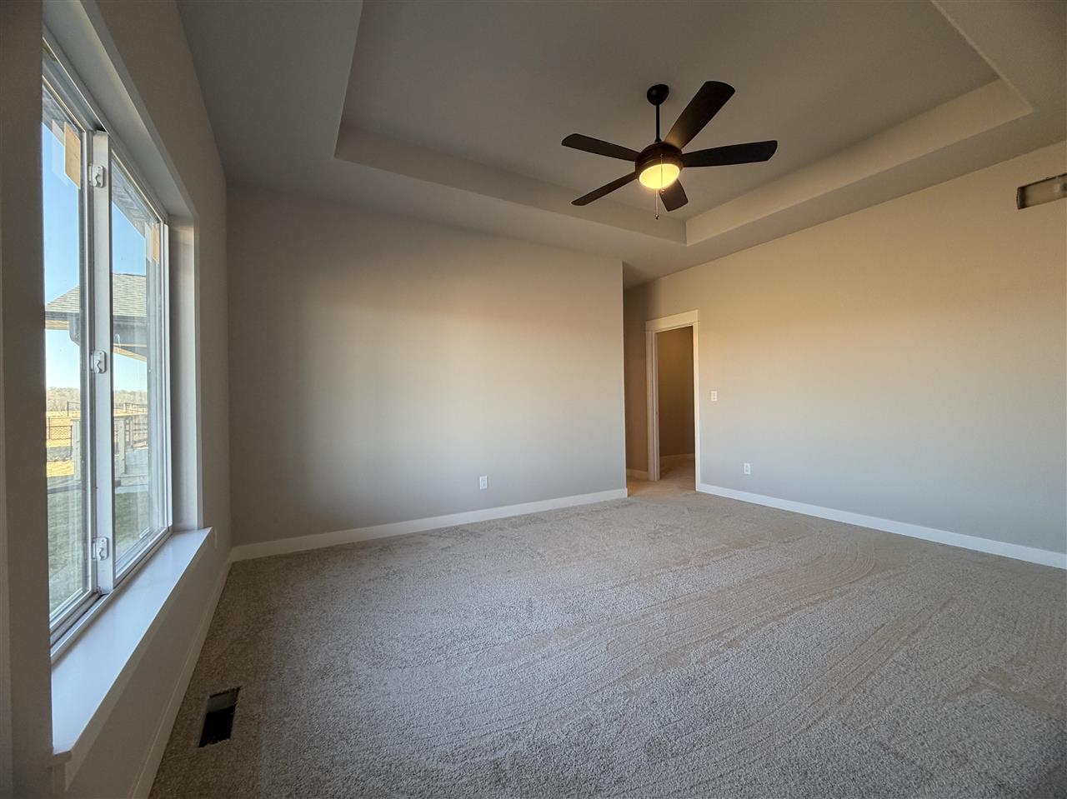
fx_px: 431
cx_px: 534
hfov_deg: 102.1
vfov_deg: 85.6
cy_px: 400
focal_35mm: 14
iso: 160
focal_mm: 2.22
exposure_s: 1/120
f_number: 2.2
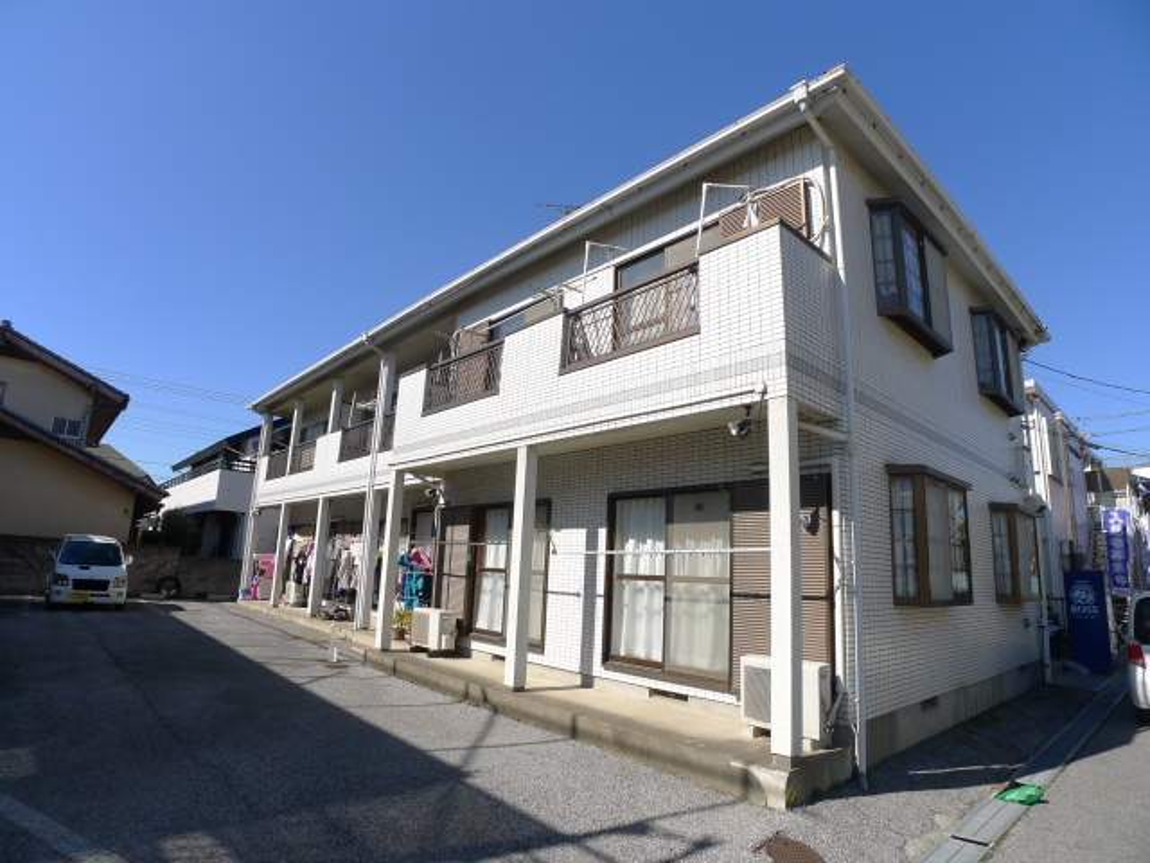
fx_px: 797
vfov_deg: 56.8
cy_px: 432
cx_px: 575
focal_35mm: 24
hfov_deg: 71.6
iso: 80
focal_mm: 5.1
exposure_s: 1/640
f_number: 4
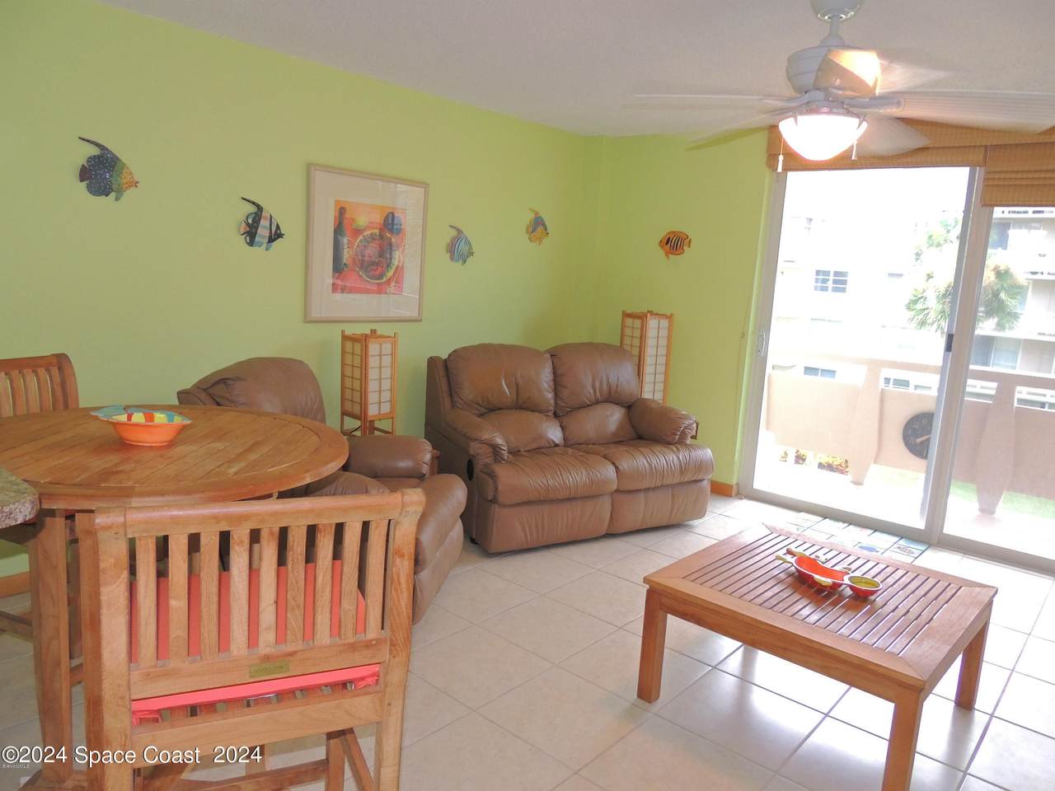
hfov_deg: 71.6
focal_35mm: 24
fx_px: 731
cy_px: 396
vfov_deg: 56.8
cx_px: 528
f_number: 3
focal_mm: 4.3
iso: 360
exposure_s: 1/40
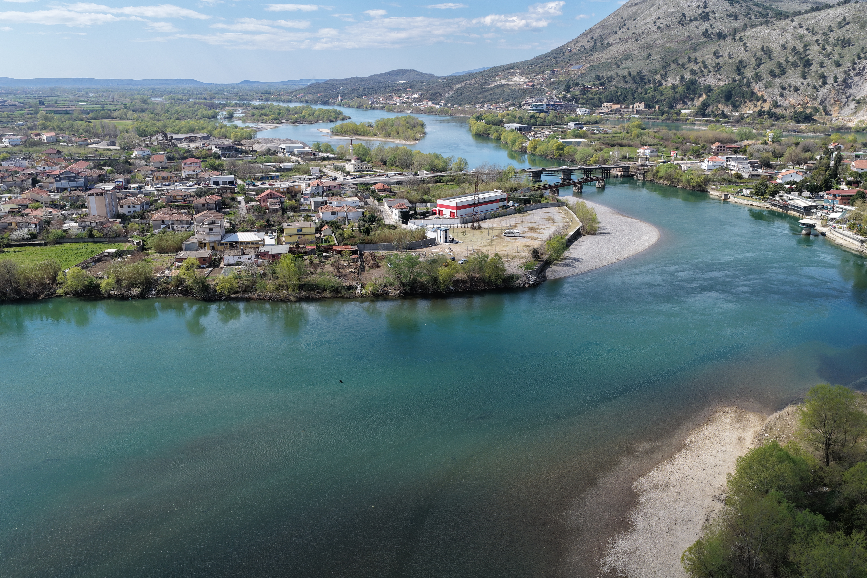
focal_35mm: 28
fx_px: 674
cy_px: 289
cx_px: 434
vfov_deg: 46.4
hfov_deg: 65.5
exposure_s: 1/1600
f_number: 2.8
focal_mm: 14.45
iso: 200
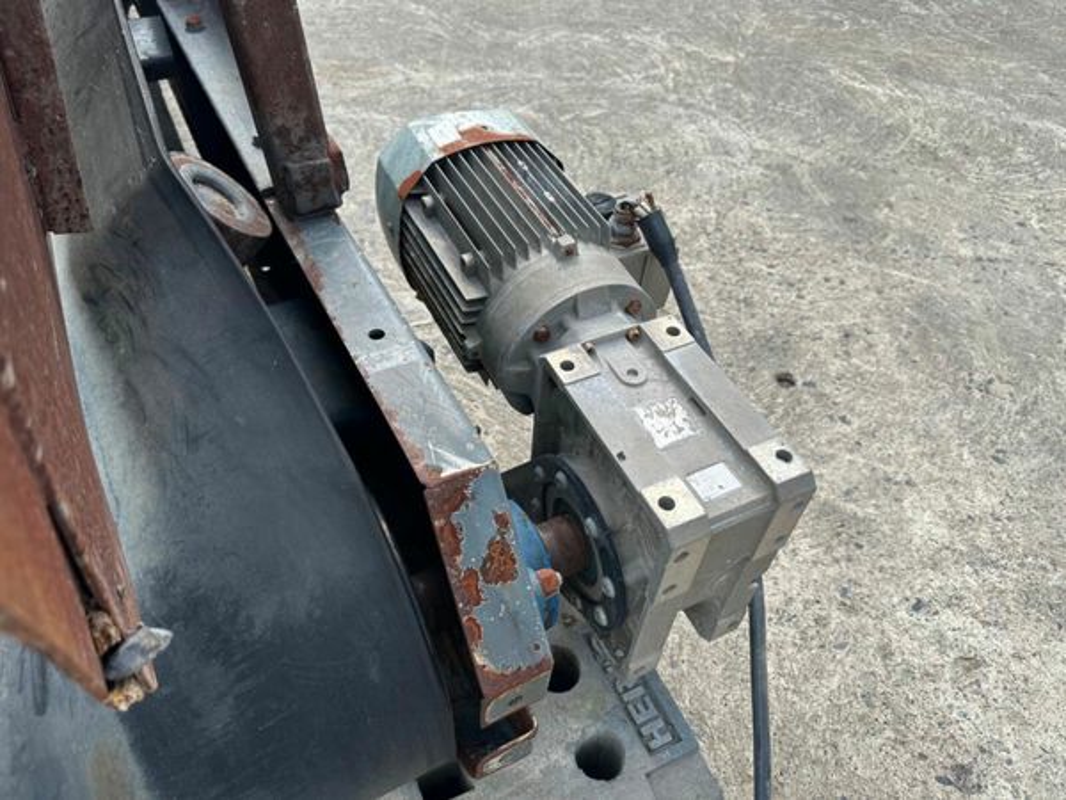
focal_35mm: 24
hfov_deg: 71.6
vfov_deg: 56.8
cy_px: 400
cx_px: 533
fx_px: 739
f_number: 1.78
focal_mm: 6.86
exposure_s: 1/1949
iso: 80
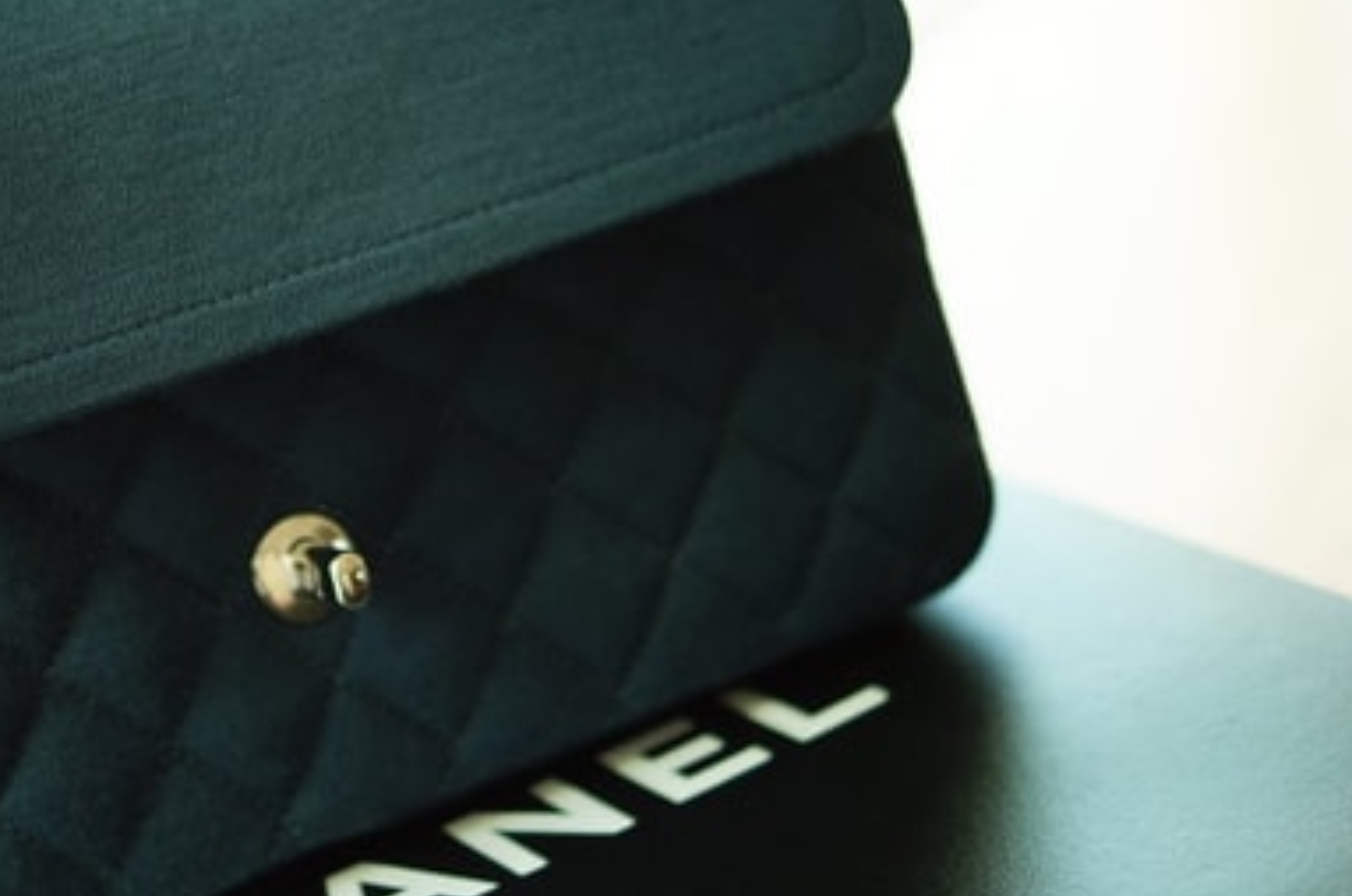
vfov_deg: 15.5
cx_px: 381
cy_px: 287
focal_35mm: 88
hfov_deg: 23.0
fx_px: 3293
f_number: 1.8
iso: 125
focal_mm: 35
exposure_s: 1/60
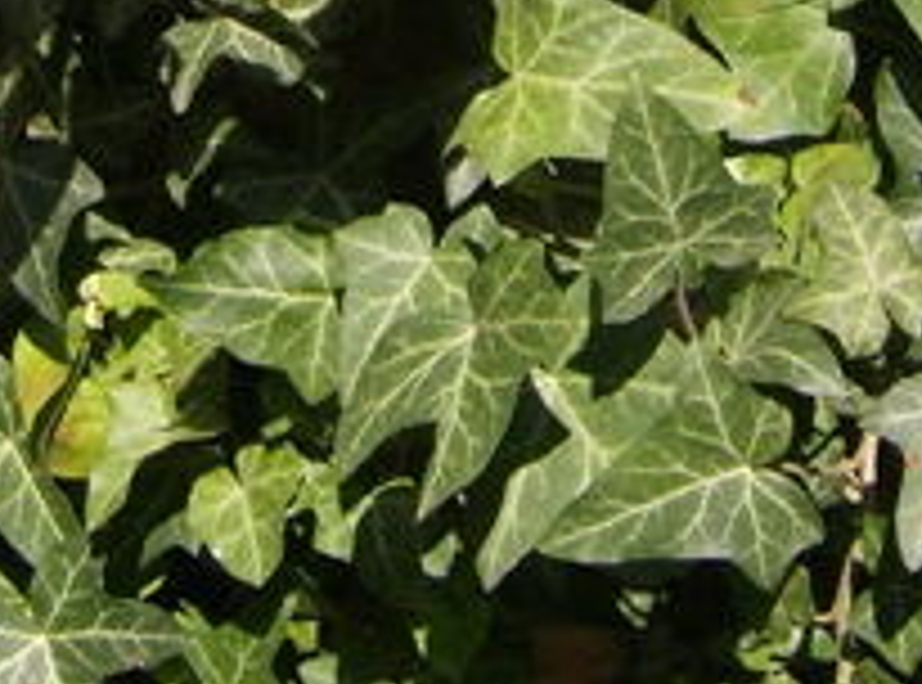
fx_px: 3608
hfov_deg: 14.6
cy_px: -576
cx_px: 371
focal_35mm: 136
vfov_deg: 10.2
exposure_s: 1/423
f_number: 4.7
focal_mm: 6
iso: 100
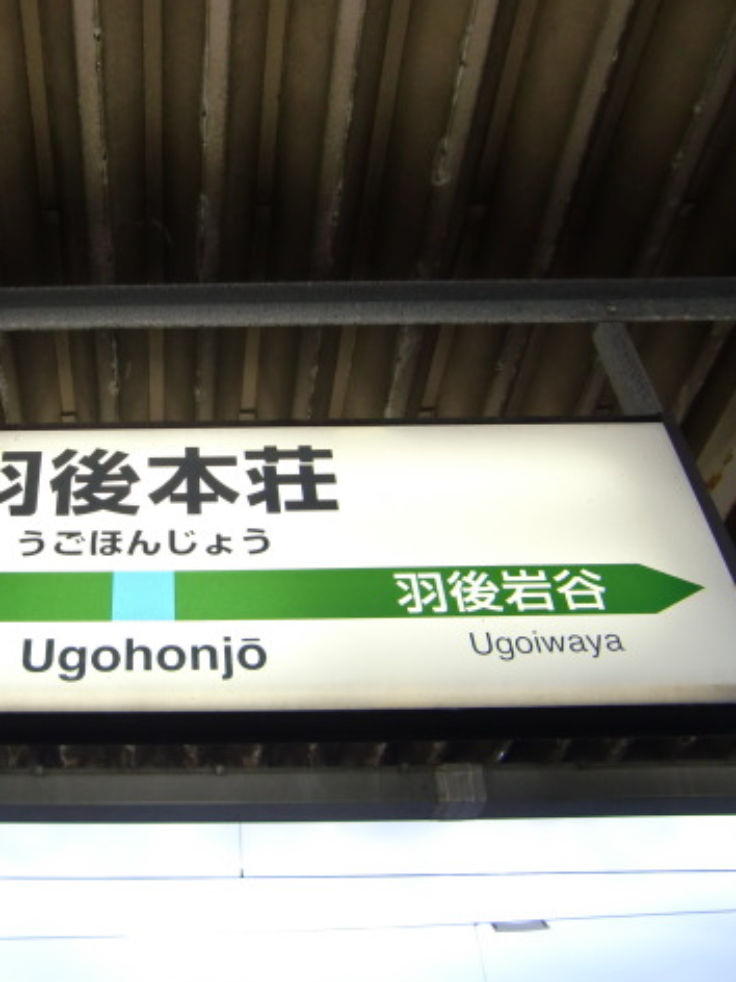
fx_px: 1077
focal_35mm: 38
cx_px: 141
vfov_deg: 49.0
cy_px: 493
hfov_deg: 36.4
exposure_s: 1/60
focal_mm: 4.9
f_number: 2.6
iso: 100
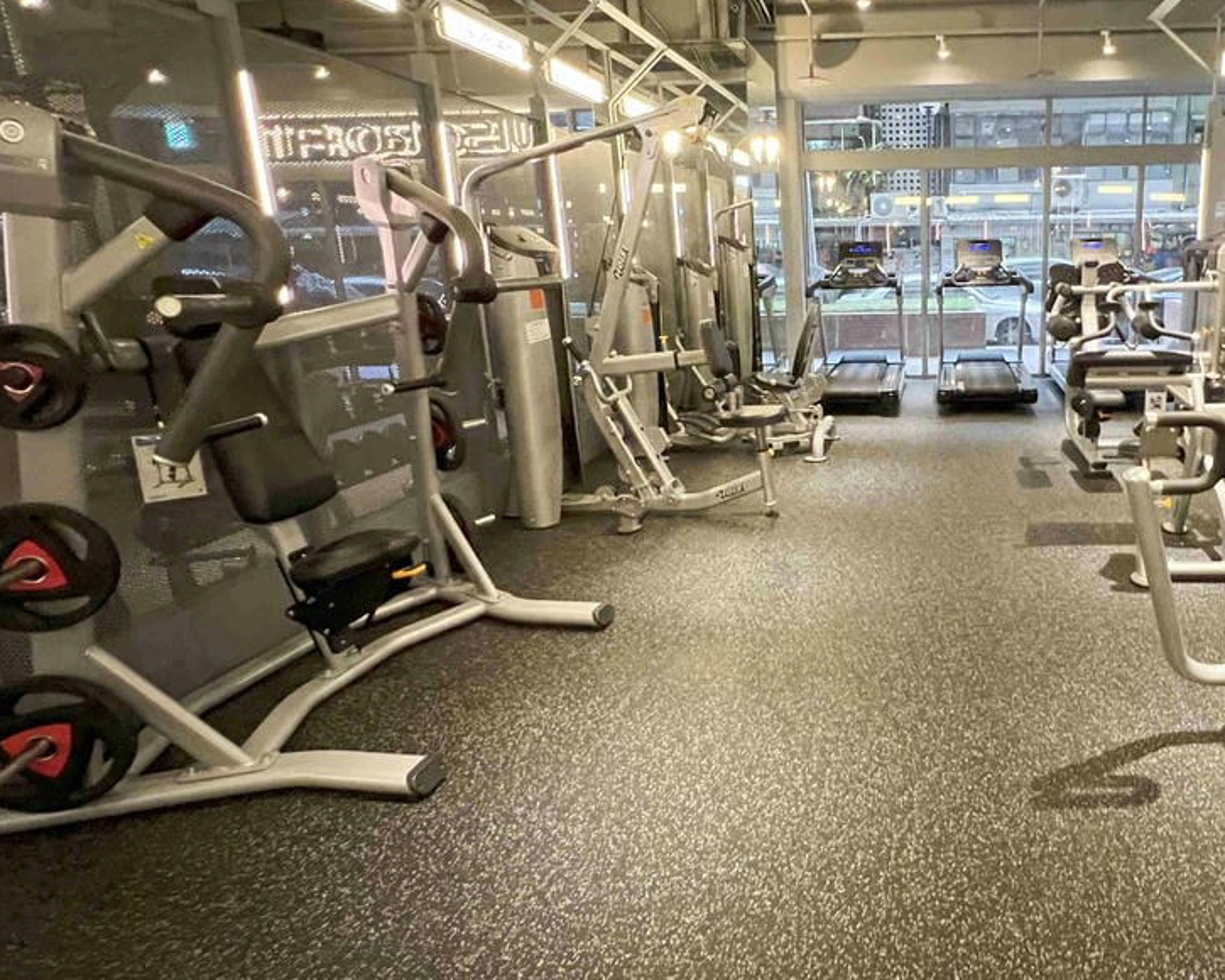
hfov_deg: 72.8
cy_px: 443
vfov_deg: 65.4
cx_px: 902
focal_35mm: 21
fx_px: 761
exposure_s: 1/40
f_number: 1.8
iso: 800
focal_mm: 1.57
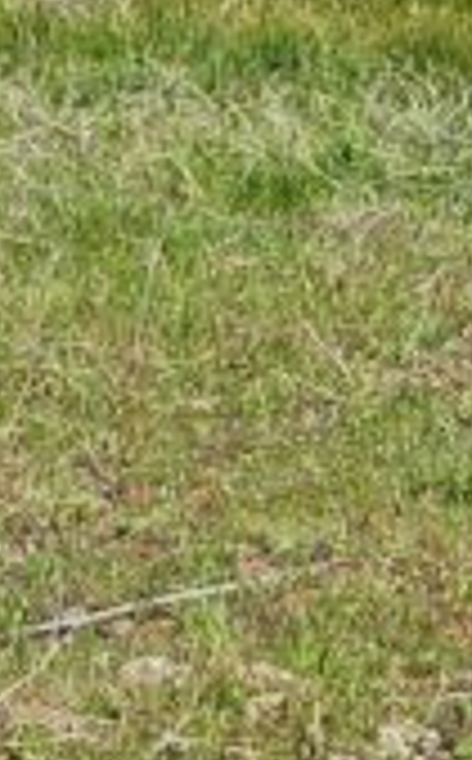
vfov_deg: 13.7
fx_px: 3059
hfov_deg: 8.8
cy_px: -162
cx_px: 171
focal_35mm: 148
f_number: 1.8
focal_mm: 5.4
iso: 20
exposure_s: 1/1756
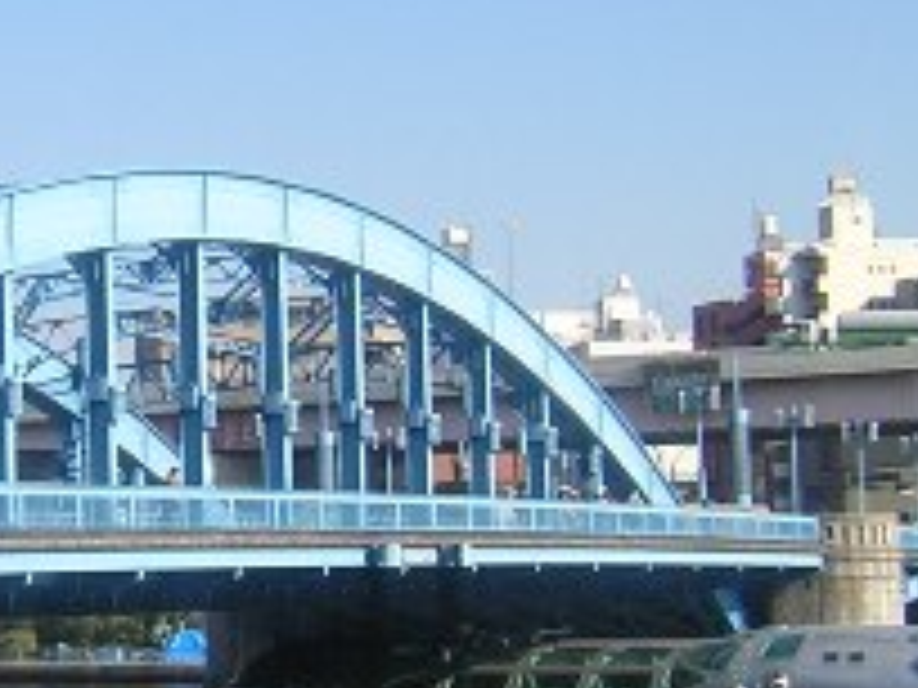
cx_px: 58
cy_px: 351
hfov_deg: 19.4
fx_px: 2625
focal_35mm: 99
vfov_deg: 14.9
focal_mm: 4.7
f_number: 5.2
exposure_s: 1/270
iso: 100
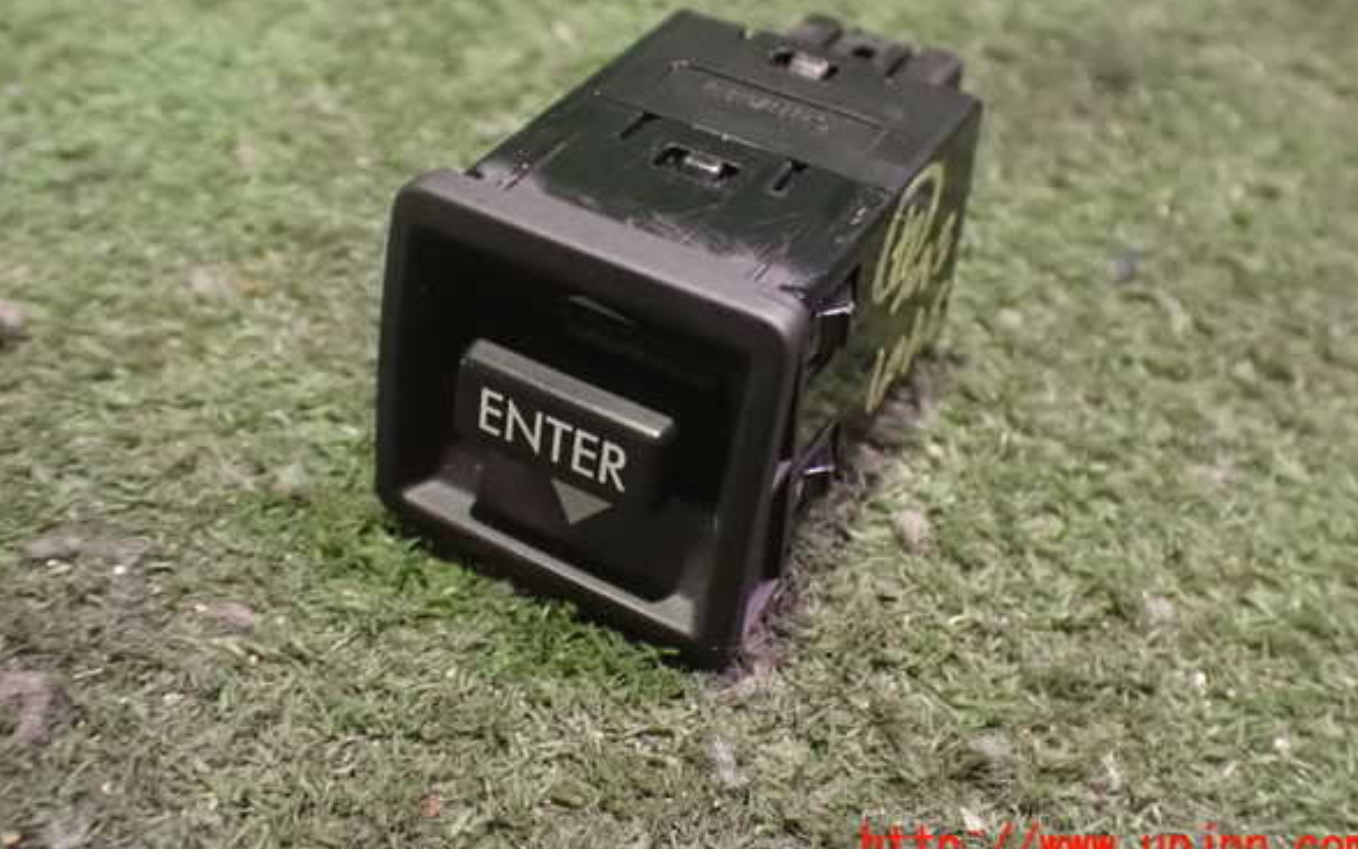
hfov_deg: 50.4
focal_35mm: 39
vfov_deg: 32.7
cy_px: 356
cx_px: 689
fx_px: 1444
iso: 1600
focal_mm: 6.37
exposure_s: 1/20
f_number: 2.5
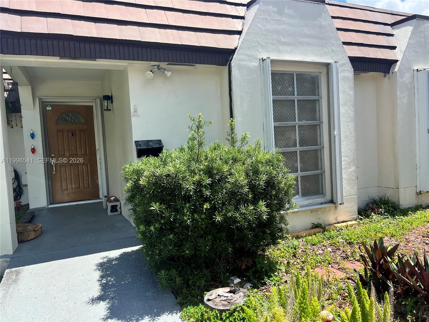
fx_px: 322
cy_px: 161
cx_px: 214
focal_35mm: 26
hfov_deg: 67.3
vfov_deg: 53.1
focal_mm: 5.7
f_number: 1.5
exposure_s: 1/2165
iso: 50
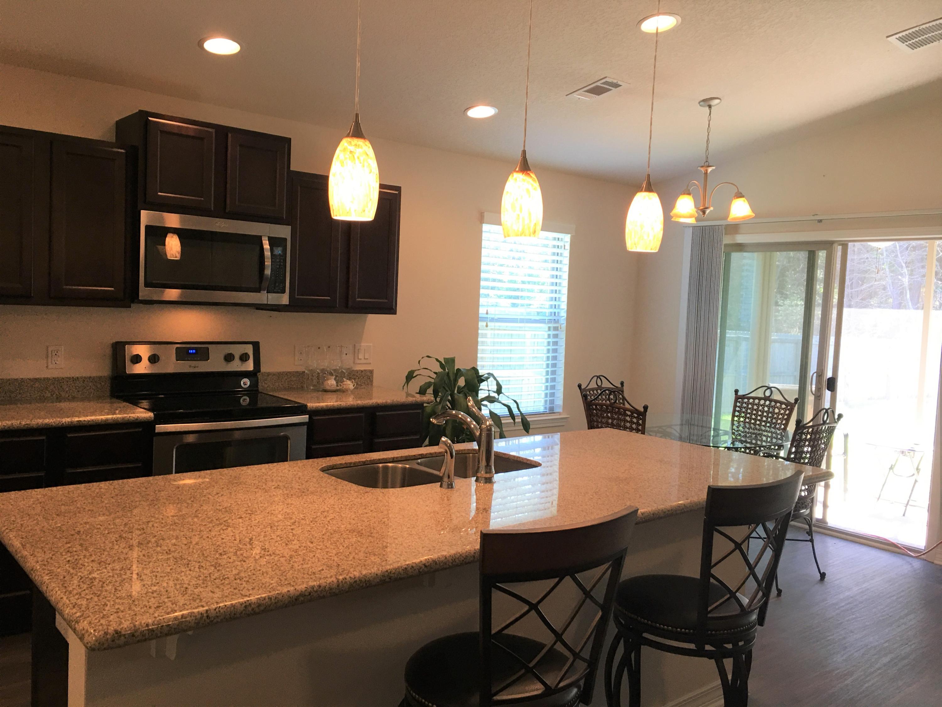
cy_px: 354
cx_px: 471
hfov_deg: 61.7
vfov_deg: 48.2
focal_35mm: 29
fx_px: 789
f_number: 2.2
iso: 40
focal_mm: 4.15
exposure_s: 1/30
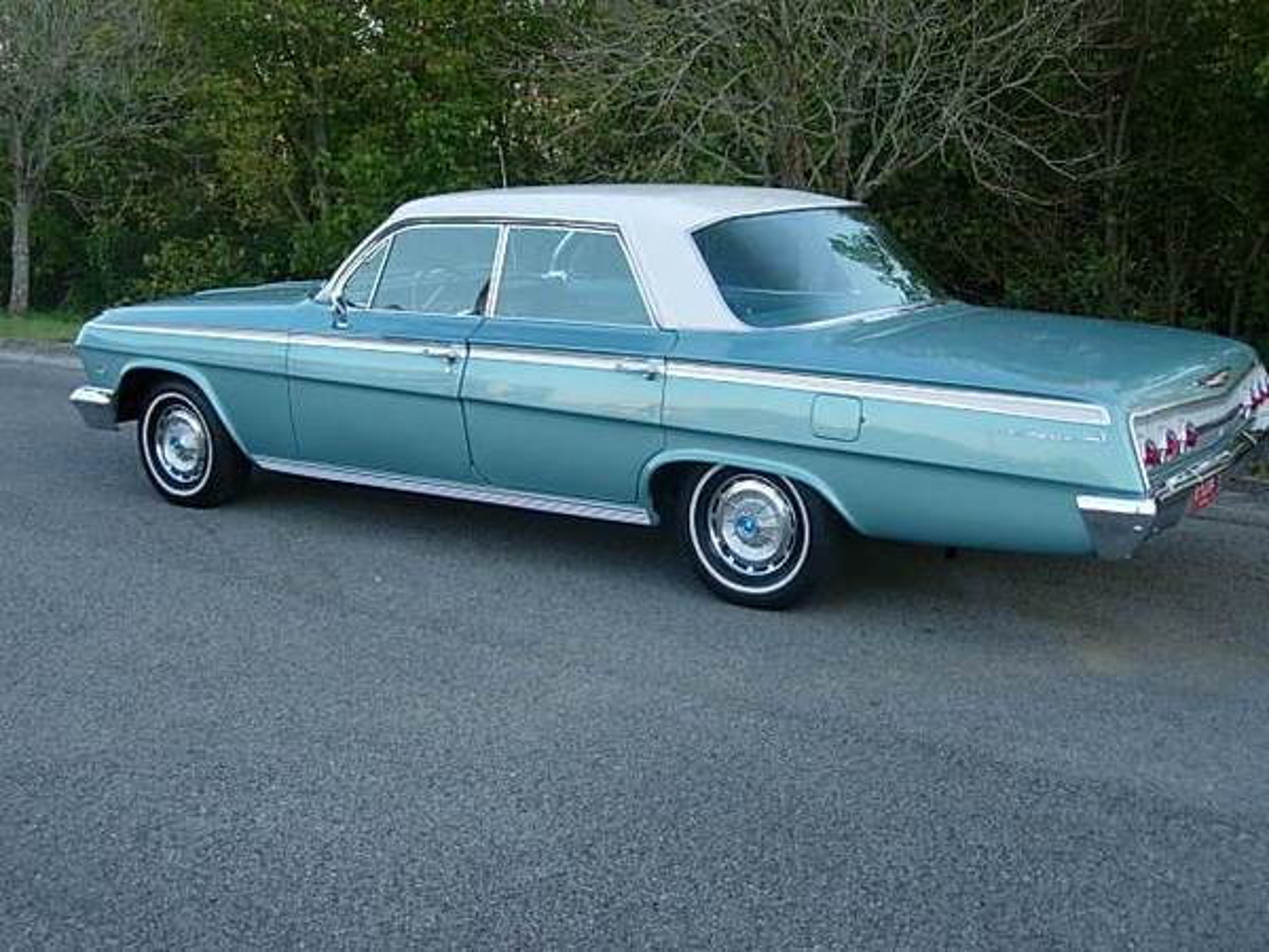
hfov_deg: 45.8
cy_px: 476
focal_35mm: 41
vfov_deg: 35.1
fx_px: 1503
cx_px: 634
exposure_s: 1/124
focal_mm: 8.5
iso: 64
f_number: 2.9
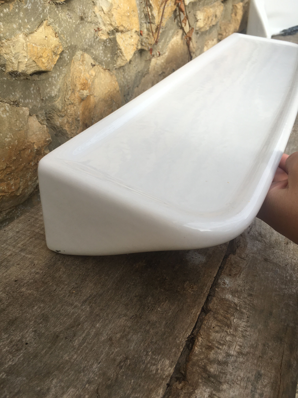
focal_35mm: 29
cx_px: 149
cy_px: 199
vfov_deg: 61.7
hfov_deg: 48.2
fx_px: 333
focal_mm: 4.15
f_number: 2.2
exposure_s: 1/668
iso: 25
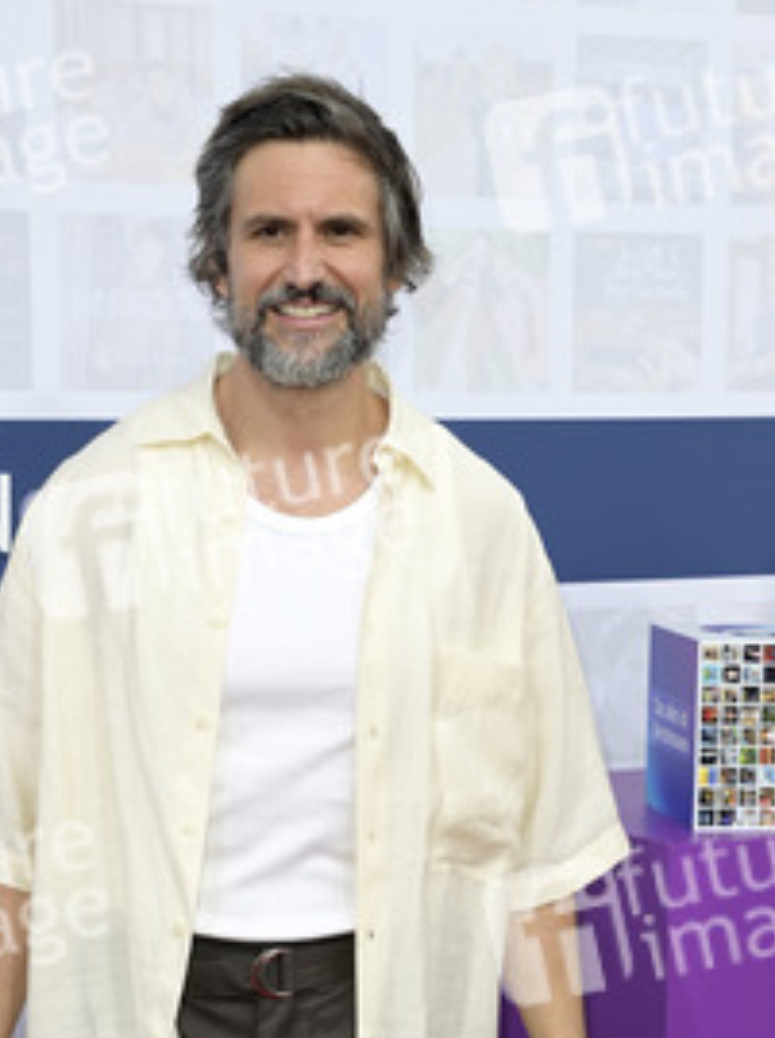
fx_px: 2783
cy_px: 722
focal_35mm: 93
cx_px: 332
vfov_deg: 21.0
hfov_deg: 15.8
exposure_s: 1/125
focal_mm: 65
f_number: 7.1
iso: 640
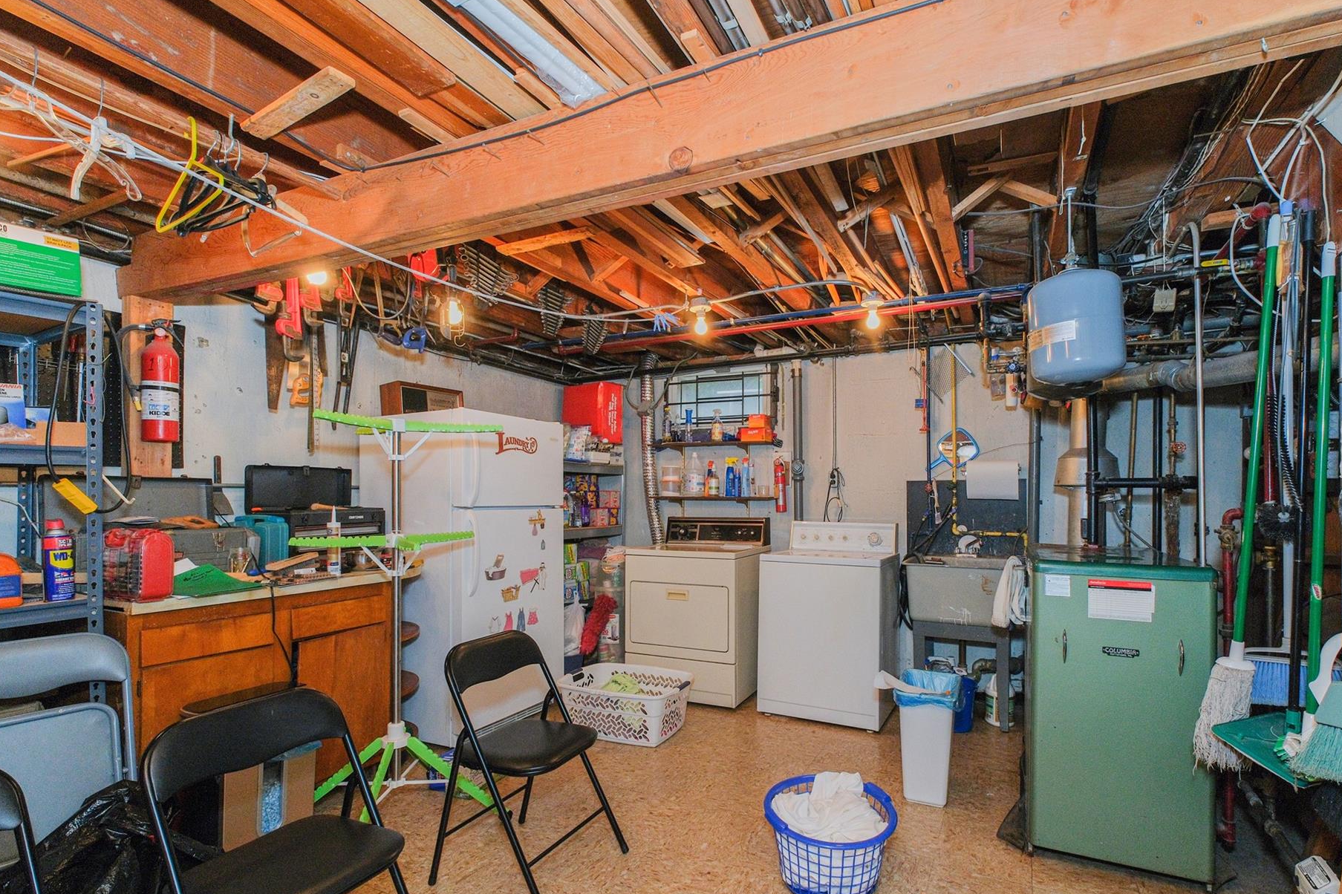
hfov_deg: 93.1
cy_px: 492
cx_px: 718
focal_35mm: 17
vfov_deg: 70.2
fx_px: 634
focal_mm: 10
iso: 800
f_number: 8
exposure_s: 1/60
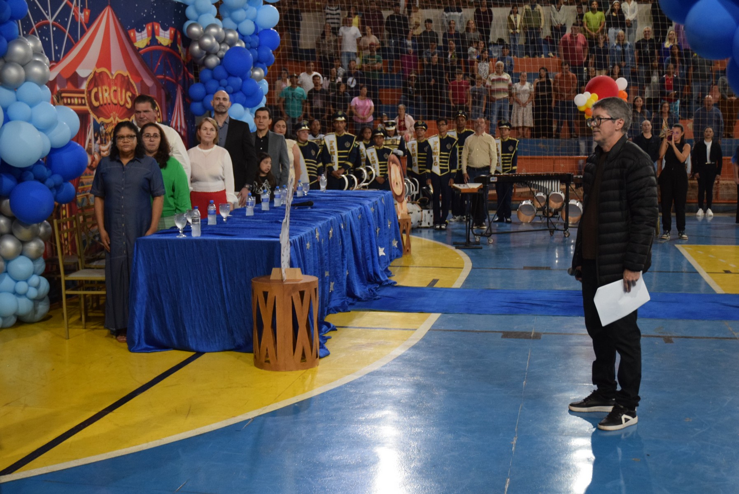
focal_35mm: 51
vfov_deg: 26.5
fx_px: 1048
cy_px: 247
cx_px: 370
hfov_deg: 38.9
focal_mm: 34
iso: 2000
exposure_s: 1/60
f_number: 4
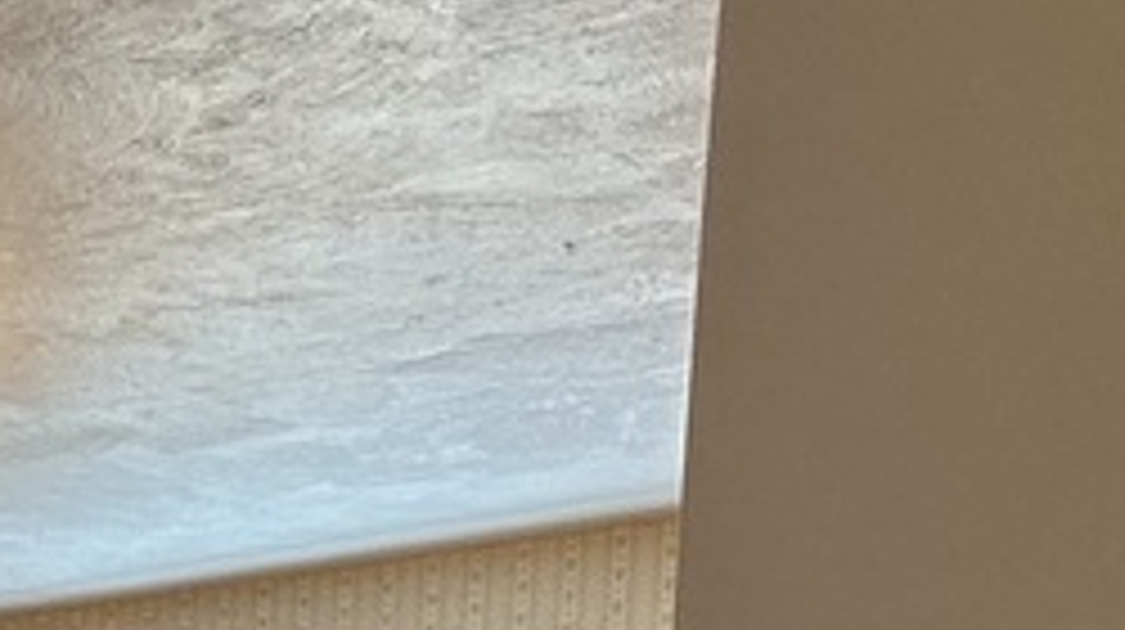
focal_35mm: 88
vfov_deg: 11.9
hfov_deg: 20.5
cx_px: -598
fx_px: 2622
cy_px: 1346
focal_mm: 2.22
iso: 160
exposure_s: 1/60
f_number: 2.2
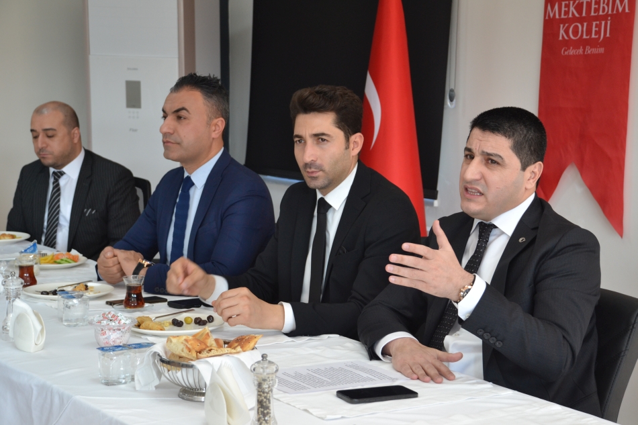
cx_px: 319
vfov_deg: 18.2
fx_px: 1329
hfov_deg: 27.0
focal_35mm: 75
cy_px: 212
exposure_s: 1/60
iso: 560
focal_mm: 50
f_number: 4.8
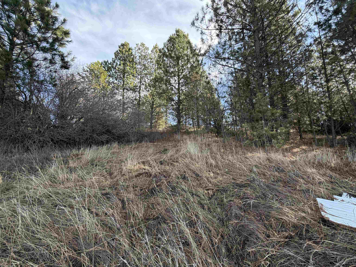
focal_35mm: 14
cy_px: 134
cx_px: 178
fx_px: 144
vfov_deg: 85.7
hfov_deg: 102.1
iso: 50
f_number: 2.2
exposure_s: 1/219
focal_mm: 2.22
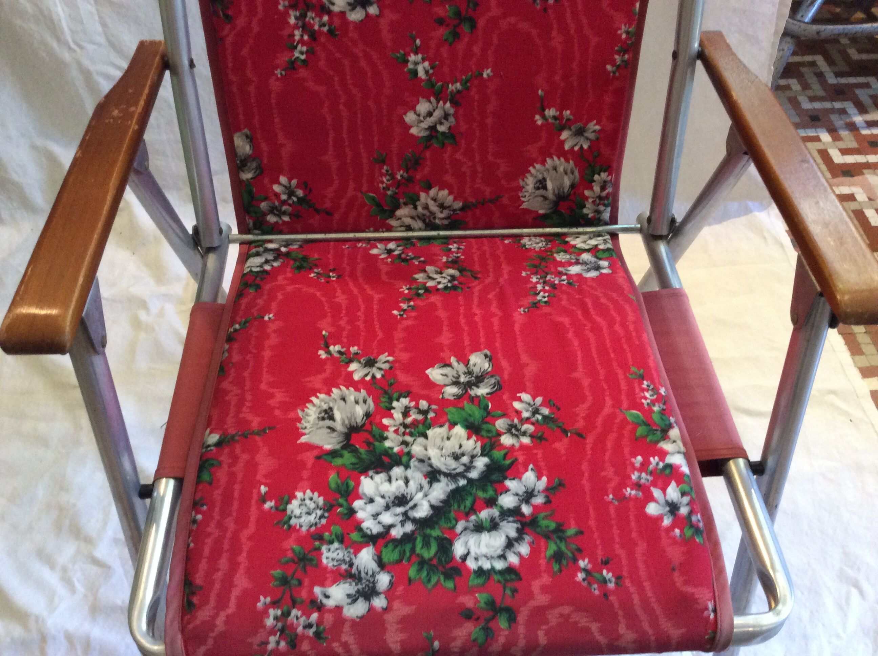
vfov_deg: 44.1
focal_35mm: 32
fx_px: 810
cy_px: 328
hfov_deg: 56.9
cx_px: 439
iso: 200
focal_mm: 3.3
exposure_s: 1/25
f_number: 2.4
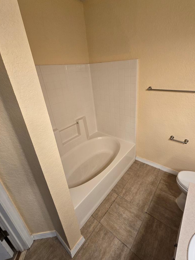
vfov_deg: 97.9
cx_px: 110
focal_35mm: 15
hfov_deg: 81.4
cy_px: 118
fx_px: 113
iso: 80
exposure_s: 1/60
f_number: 2.2
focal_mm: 2.2
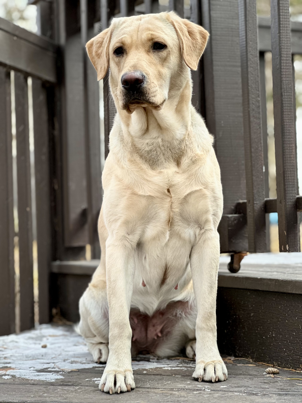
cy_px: 202
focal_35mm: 77
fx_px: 896
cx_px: 151
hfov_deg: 19.1
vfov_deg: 25.3
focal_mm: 9
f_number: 2.8
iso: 100
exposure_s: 1/121
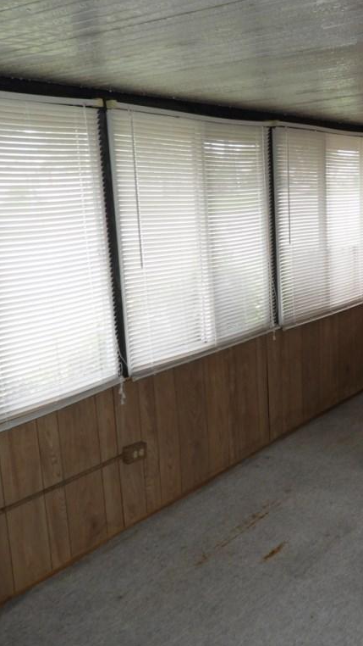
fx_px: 701
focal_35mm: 41
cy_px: 323
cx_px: 364
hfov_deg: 27.4
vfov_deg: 49.4
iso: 180
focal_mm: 5
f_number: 3.5
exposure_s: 1/30
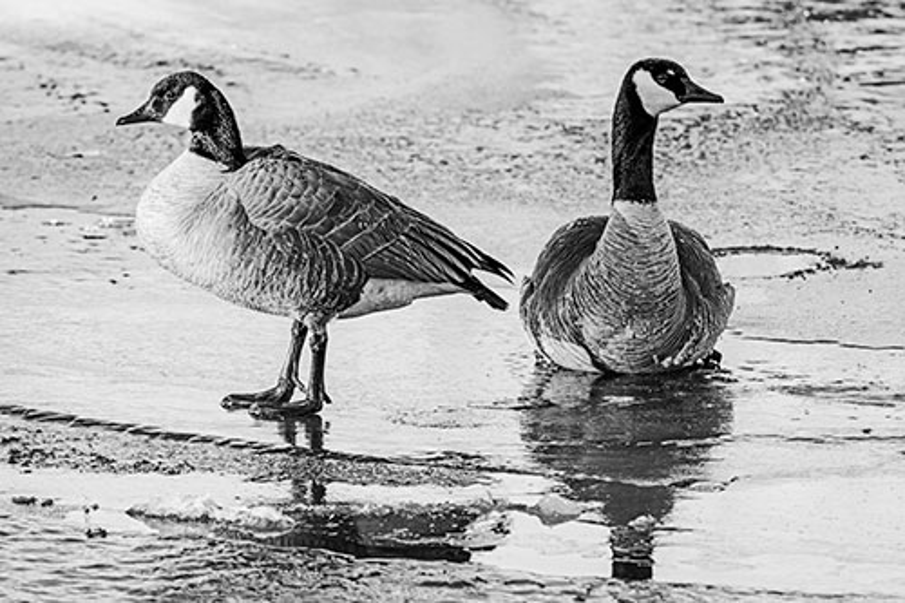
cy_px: 302
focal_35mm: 380
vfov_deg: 3.6
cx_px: 452
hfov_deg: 5.4
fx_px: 9549
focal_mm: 380
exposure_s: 1/400
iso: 500
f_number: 11
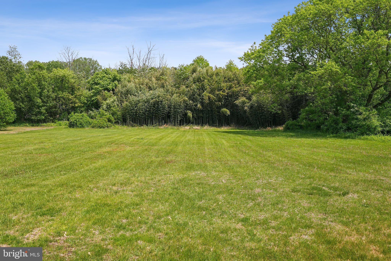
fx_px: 261
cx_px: 196
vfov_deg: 53.2
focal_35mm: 24
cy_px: 130
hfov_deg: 73.7
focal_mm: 24
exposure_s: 1/1600
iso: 800
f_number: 7.1
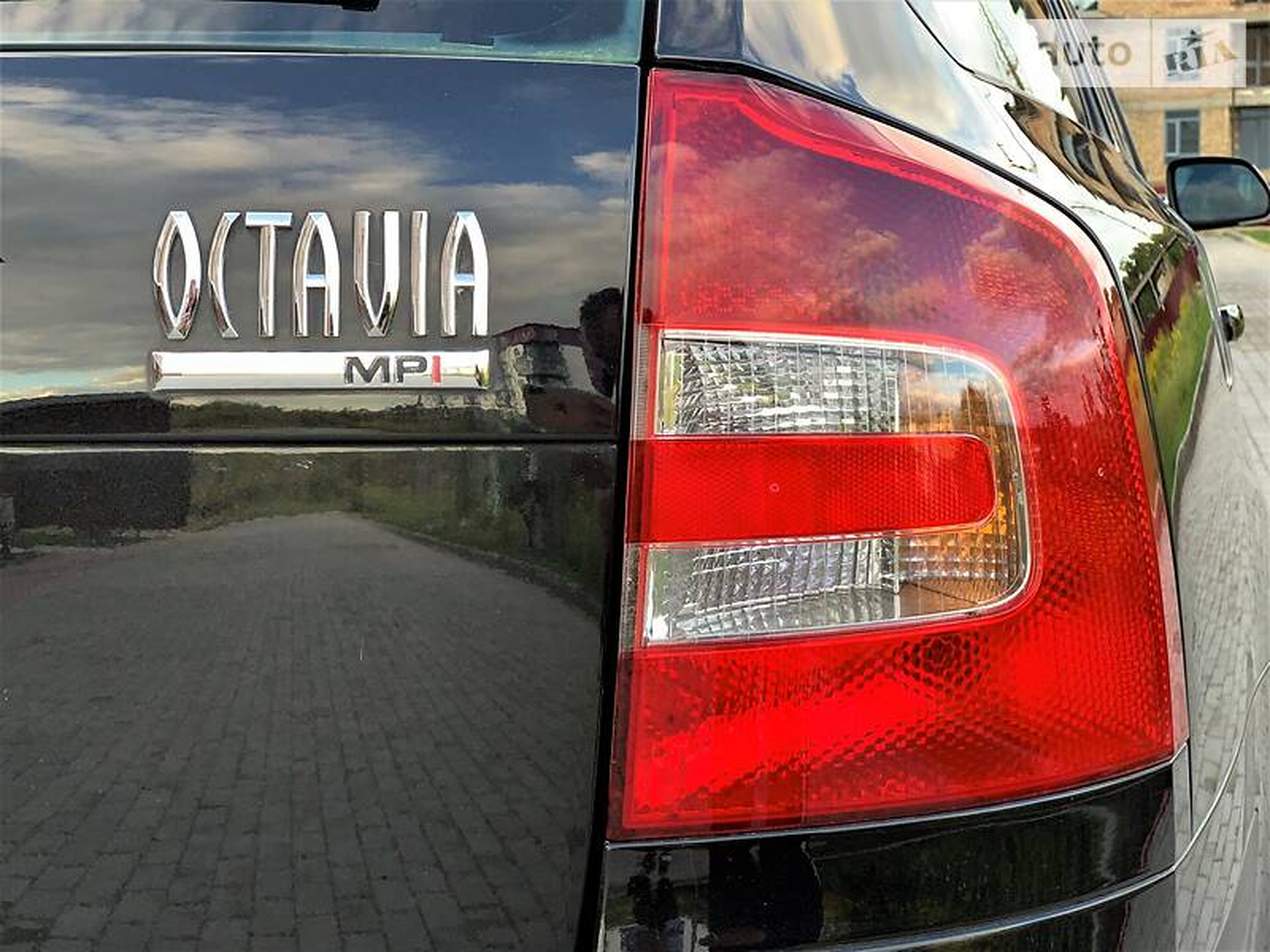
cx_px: 635
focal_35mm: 52
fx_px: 1908
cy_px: 476
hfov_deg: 36.8
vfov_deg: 28.0
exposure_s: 1/122
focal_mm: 6
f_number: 2.4
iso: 80
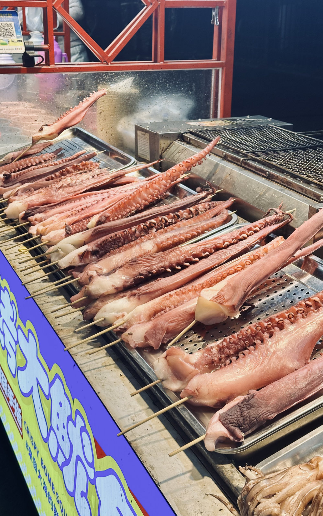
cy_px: 258
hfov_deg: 25.4
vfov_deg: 39.6
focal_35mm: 51
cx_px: 158
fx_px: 718
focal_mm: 6.9
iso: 64
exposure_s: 1/220
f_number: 1.8
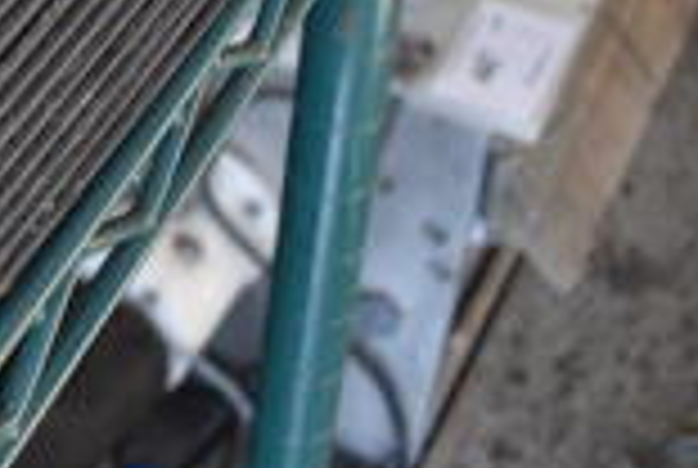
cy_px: -130
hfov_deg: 16.0
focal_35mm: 106
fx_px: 2059
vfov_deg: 12.6
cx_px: -590
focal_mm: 18
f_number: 3.5
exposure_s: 1/250
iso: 800
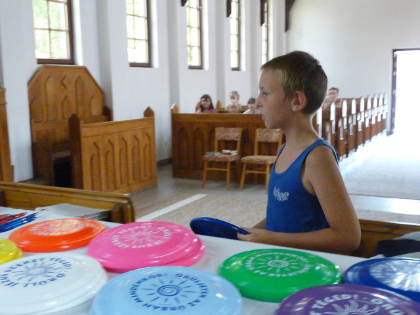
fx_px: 473
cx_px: 210
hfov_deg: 47.9
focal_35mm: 39
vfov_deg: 36.8
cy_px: 158
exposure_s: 1/40
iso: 800
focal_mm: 4.8
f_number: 2.8
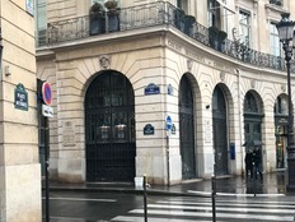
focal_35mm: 44
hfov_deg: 42.6
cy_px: 149
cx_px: 110
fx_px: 375
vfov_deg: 32.6
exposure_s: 1/100
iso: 32
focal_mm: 3.99
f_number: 1.8
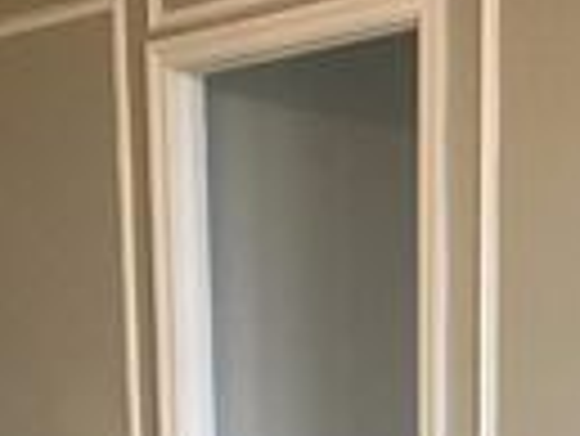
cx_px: 76
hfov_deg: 17.3
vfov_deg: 12.2
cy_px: 771
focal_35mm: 112
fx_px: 1878
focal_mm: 4.15
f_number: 2.2
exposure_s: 1/30
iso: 125
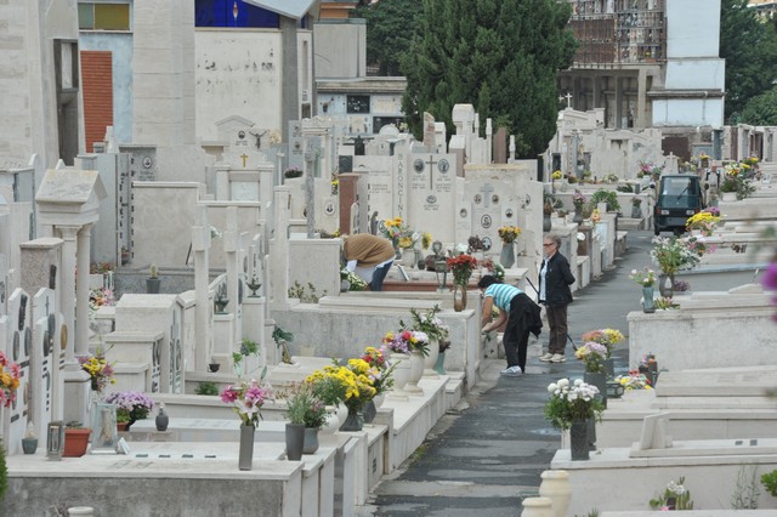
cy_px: 258
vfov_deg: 6.9
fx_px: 4314
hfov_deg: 10.3
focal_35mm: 200
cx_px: 388
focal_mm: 200
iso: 500
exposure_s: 1/125
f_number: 18
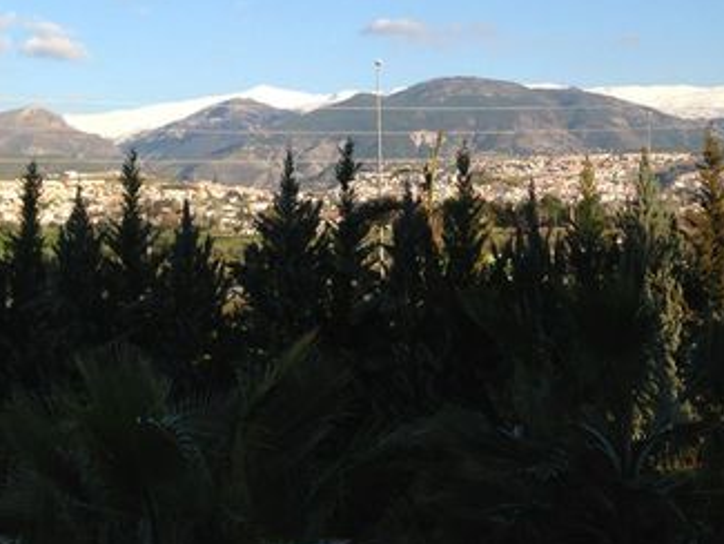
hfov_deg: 29.7
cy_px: 58
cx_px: 461
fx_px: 1360
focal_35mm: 65
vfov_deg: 22.1
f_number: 2.4
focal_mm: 4.13
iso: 50
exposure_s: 1/1043
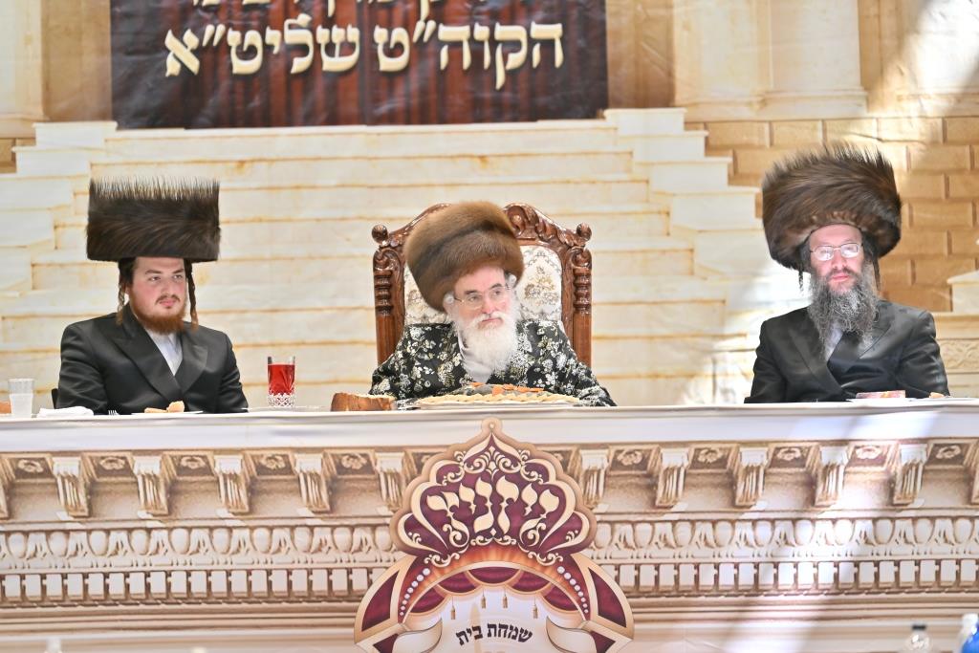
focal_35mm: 200
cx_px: 490
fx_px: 5439
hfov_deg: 10.3
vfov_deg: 6.9
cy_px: 326
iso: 400
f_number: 2.8
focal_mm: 200
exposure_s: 1/500
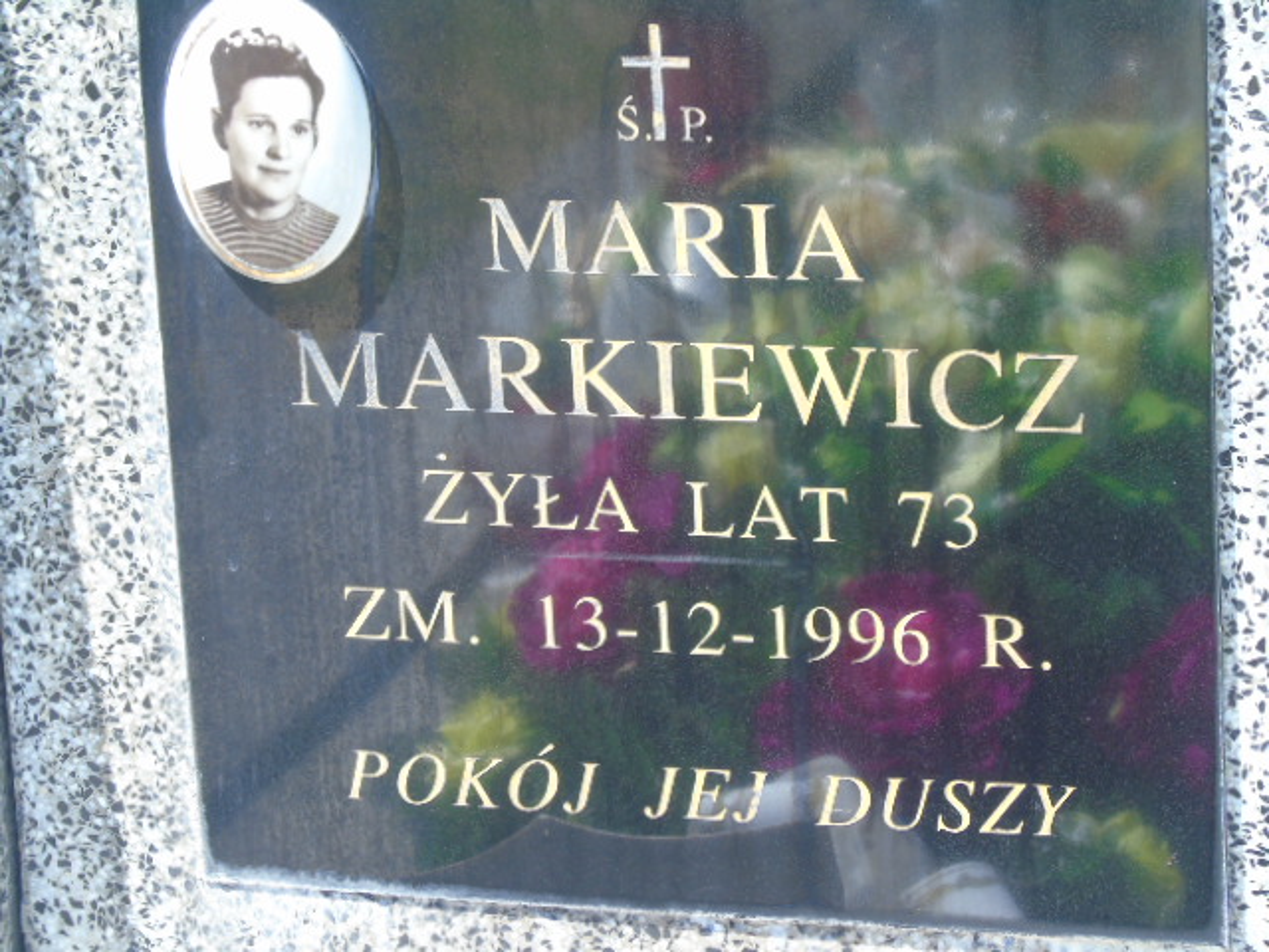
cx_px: 634
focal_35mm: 162
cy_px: 476
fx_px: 5939
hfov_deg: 12.2
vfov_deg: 9.2
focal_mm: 29
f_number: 4.9
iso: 200
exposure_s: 1/125
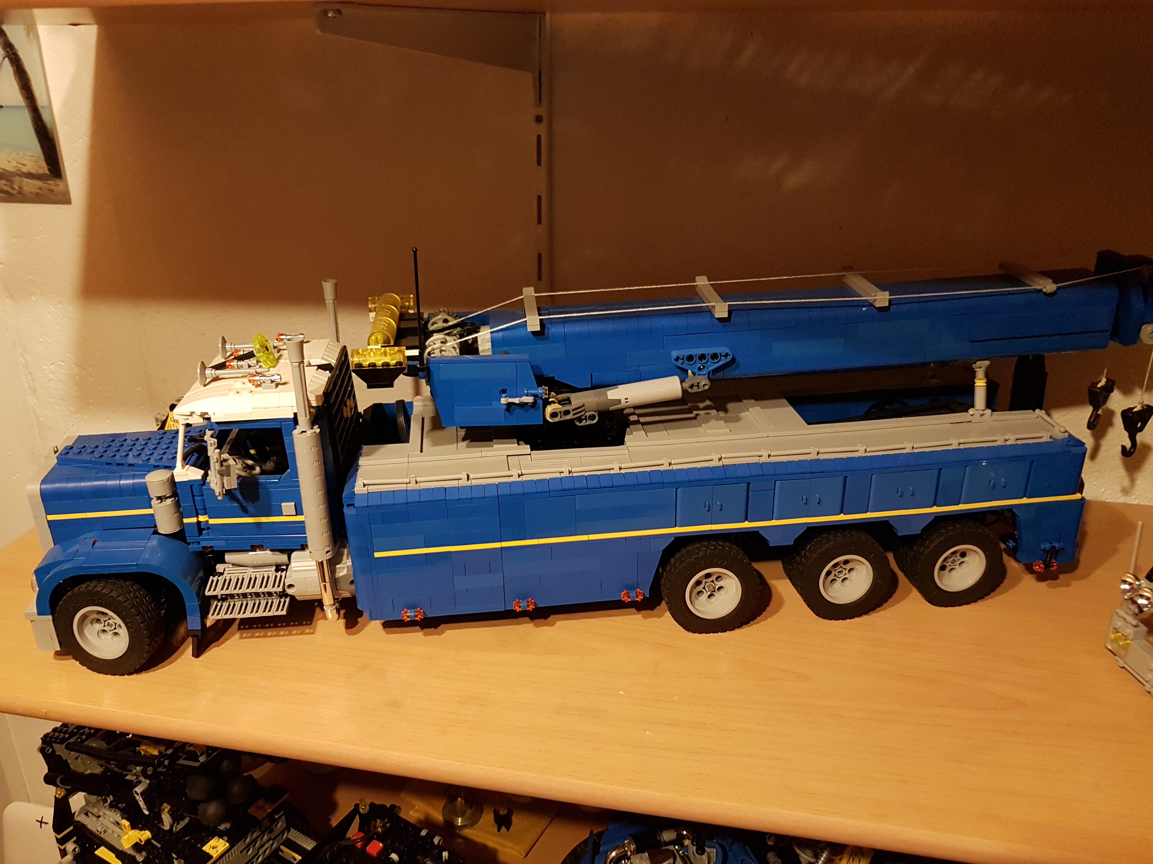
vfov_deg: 53.1
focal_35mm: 26
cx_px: 576
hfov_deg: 67.3
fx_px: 866
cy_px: 432
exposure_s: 1/13
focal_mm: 4.2
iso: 200
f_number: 1.7
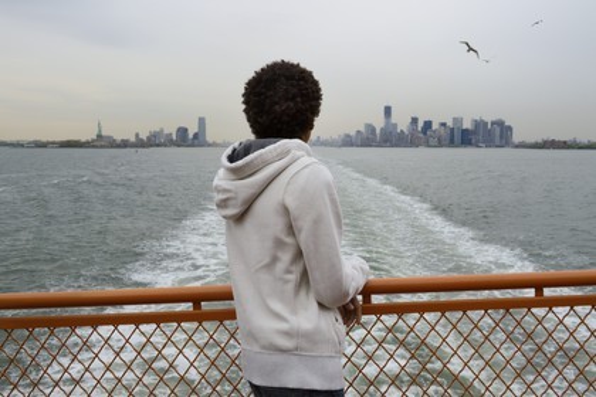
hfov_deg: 55.8
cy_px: 198
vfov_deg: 38.9
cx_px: 298
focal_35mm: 34
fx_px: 563
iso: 400
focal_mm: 34
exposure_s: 1/100
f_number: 18
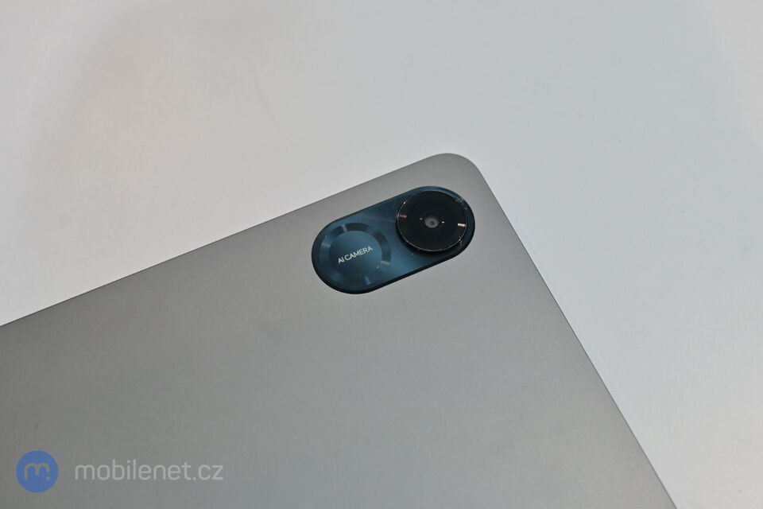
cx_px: 382
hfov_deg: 35.9
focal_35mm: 56
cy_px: 254
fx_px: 1176
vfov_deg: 24.4
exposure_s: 1/125
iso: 400
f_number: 5.6
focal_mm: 37
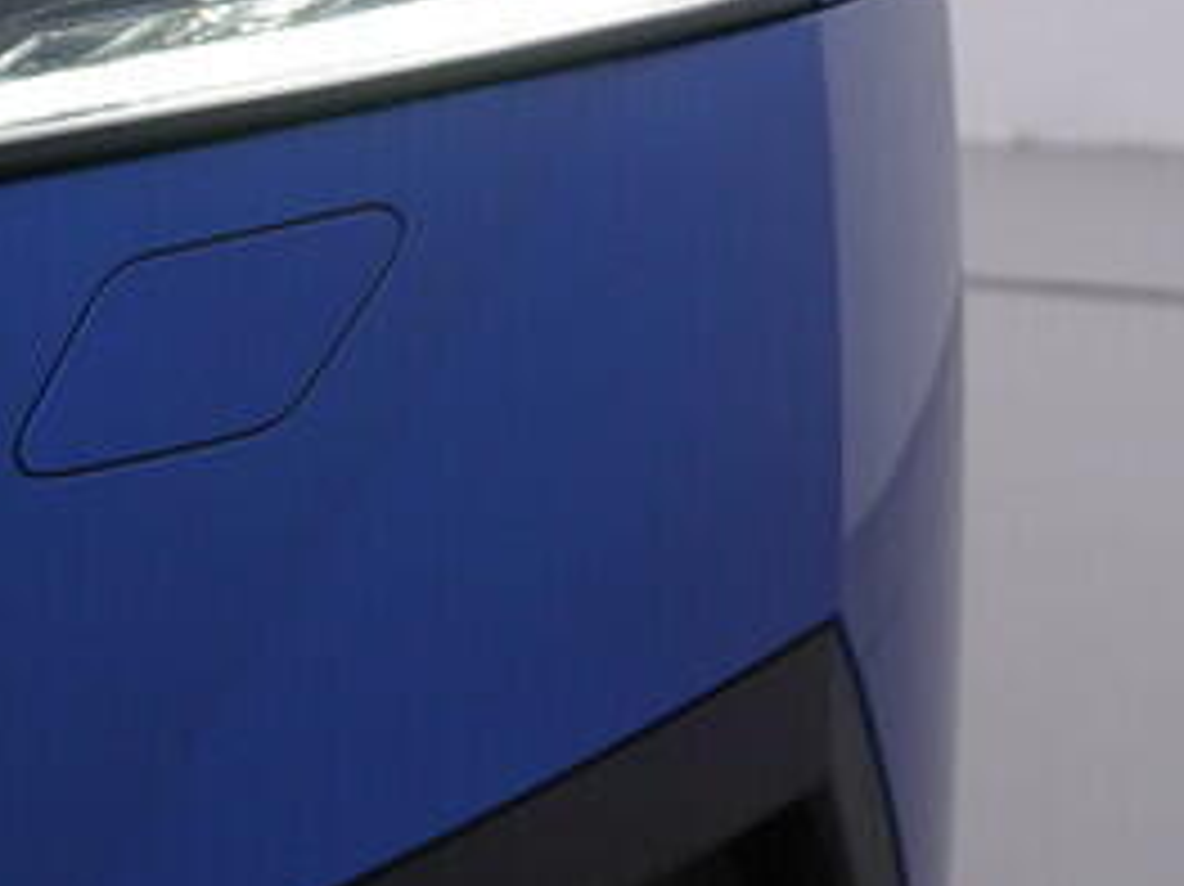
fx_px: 4615
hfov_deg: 14.6
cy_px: 465
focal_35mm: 135
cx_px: 500
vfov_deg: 11.0
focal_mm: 24
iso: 125
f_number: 4.5
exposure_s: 1/100
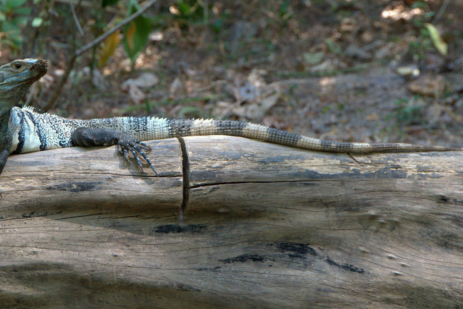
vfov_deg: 8.0
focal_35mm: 172
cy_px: 136
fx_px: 2213
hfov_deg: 11.9
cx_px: 200
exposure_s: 1/125
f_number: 8
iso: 1600
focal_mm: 100
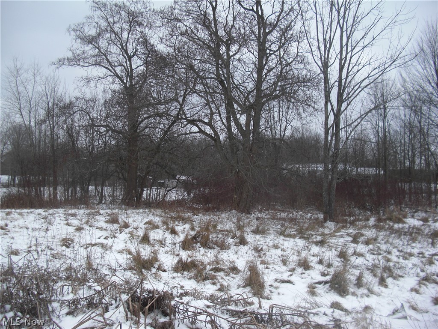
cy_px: 164
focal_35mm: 36
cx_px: 219
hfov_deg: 51.4
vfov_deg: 39.7
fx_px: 456
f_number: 2.8
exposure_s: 1/400
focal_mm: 6.3
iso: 50
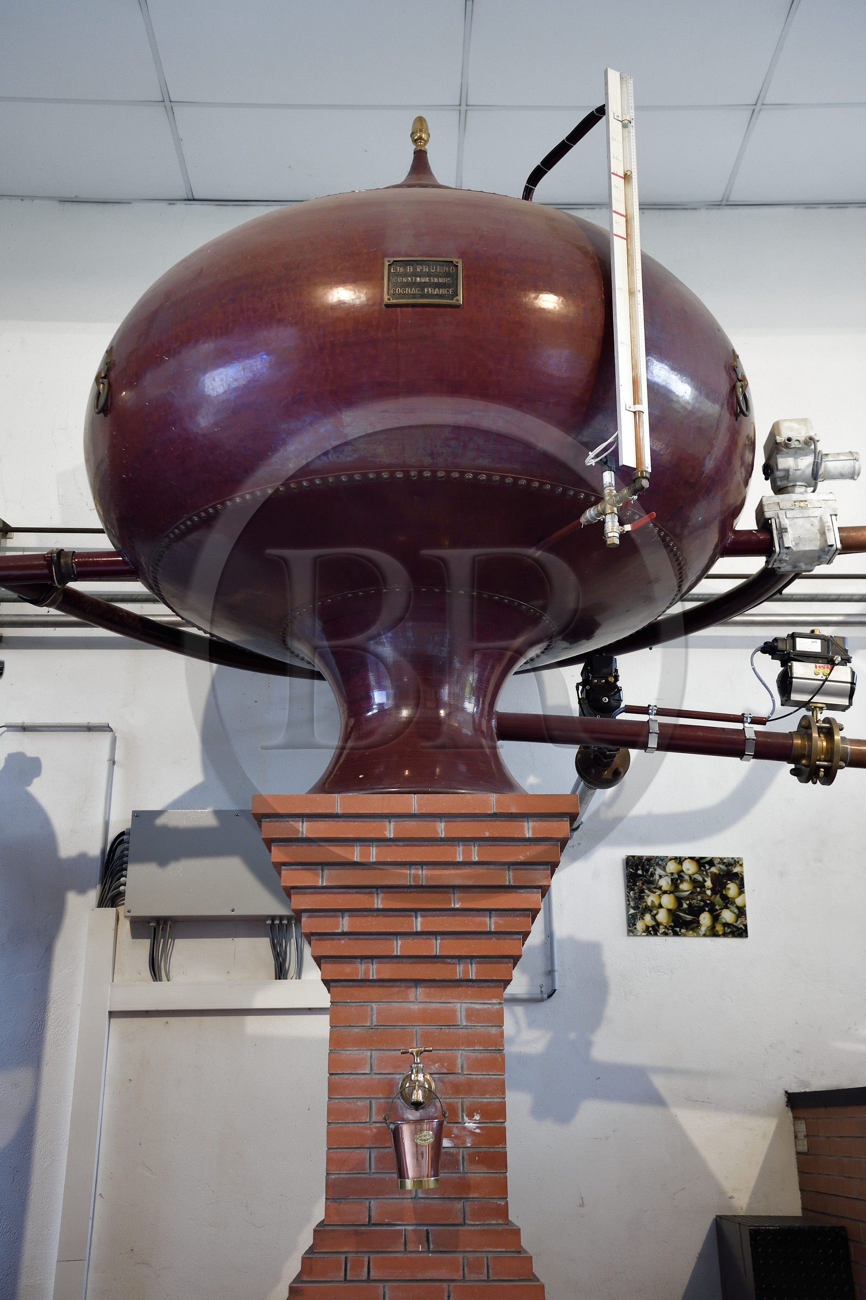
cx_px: 433
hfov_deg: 35.1
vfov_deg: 50.7
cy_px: 650
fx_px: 1371
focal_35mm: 38
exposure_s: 1/60
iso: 1600
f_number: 4
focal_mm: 38
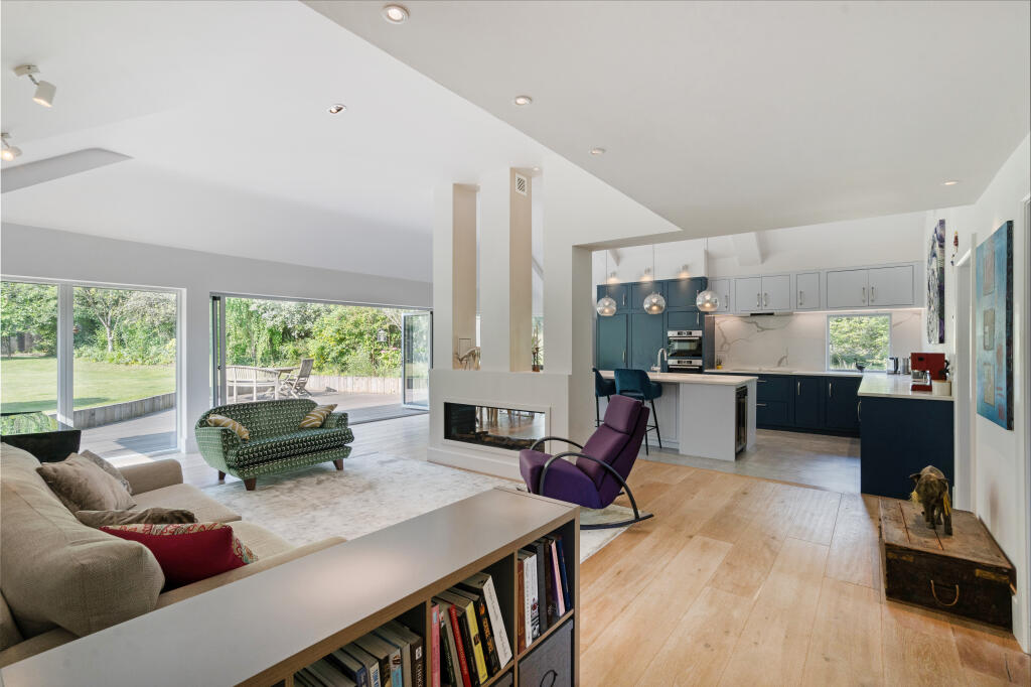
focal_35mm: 16
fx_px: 458
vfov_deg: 73.7
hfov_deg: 96.8
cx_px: 516
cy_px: 344
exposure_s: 1/40
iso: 640
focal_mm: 16
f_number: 9
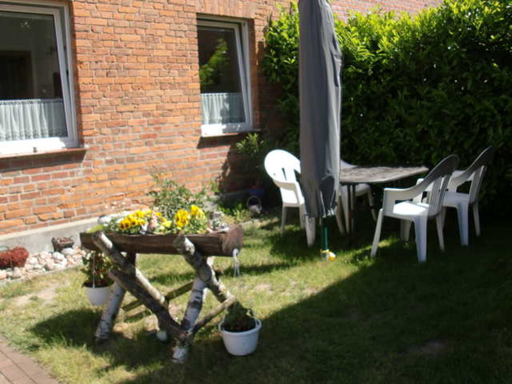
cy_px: 192
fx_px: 532
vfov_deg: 39.7
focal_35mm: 36
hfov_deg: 51.4
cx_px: 256
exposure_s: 1/500
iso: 64
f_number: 2.8
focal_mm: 6.3
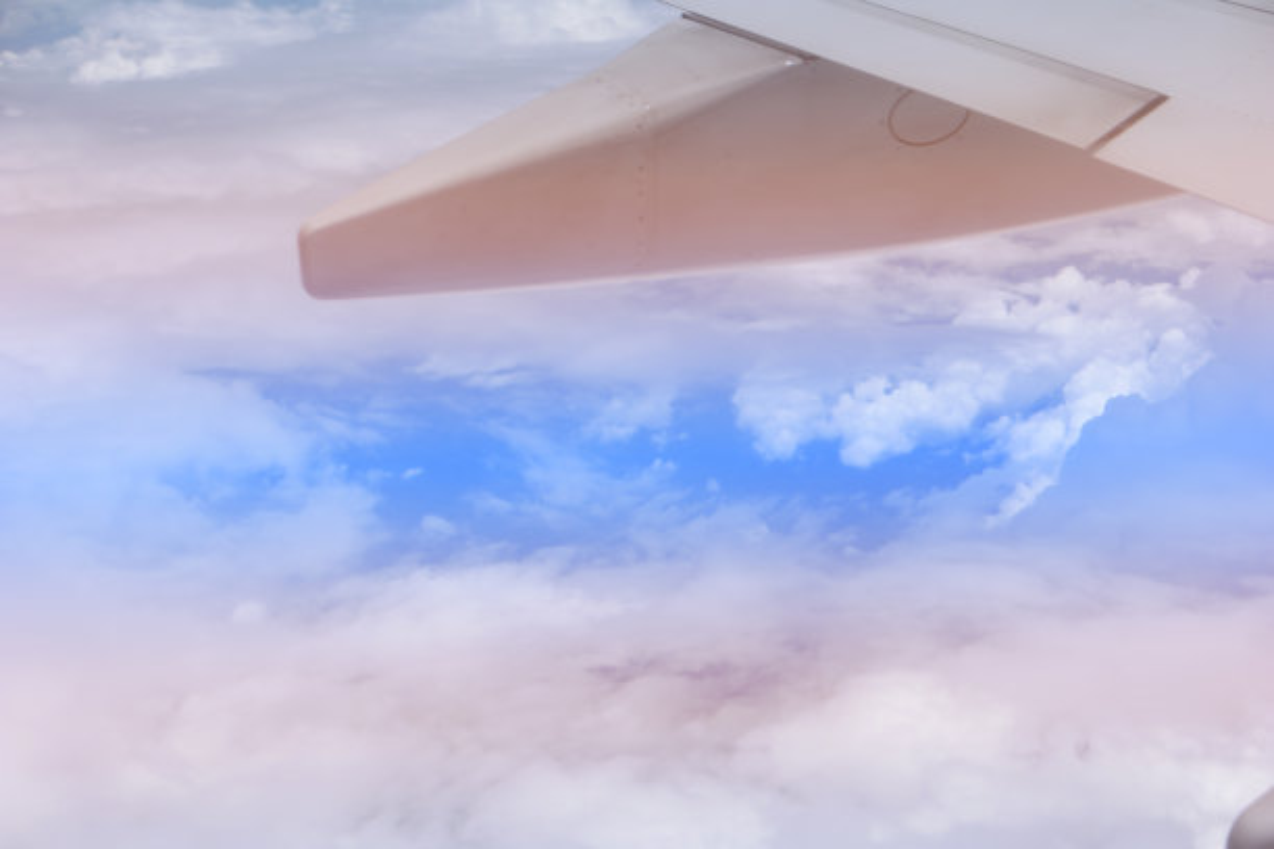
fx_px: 2725
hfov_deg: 26.3
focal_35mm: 77
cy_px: 424
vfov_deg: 17.7
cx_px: 637
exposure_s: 1/400
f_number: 8
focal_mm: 50
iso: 100
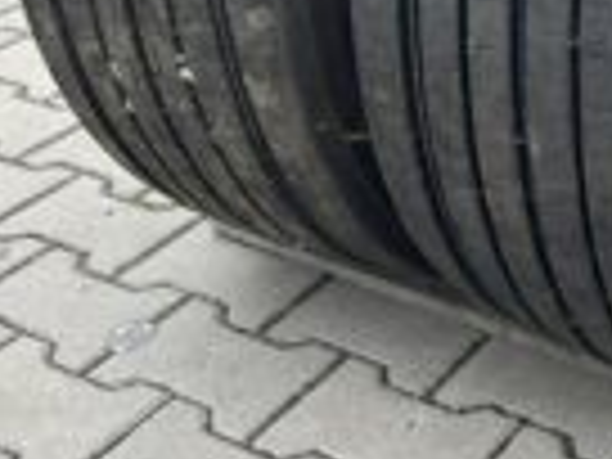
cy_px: -209
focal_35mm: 82
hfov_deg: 23.5
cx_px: 490
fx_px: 1450
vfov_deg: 16.5
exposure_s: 1/1068
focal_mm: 5.7
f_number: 1.5
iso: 50
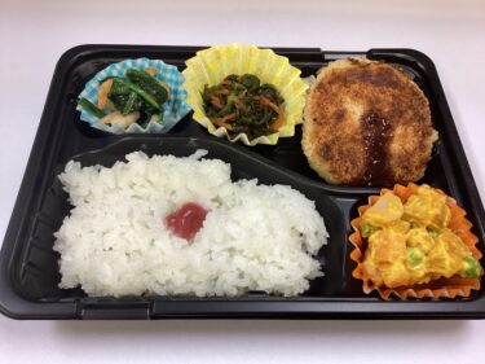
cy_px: 182
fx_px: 434
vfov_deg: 45.4
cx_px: 242
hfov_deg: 58.4
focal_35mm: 31
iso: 100
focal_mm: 3.3
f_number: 2.4
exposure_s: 1/50
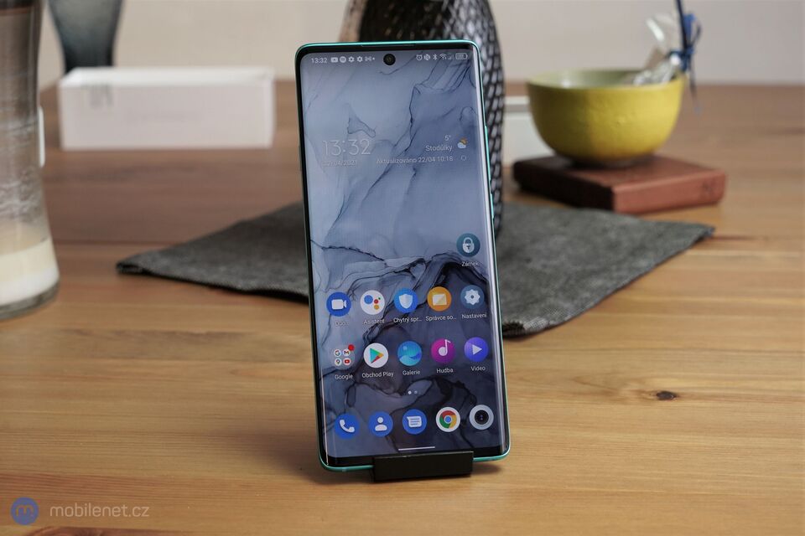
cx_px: 402
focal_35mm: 54
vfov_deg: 25.1
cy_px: 268
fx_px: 1207
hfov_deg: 36.9
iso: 1600
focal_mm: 54
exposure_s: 1/125
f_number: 8
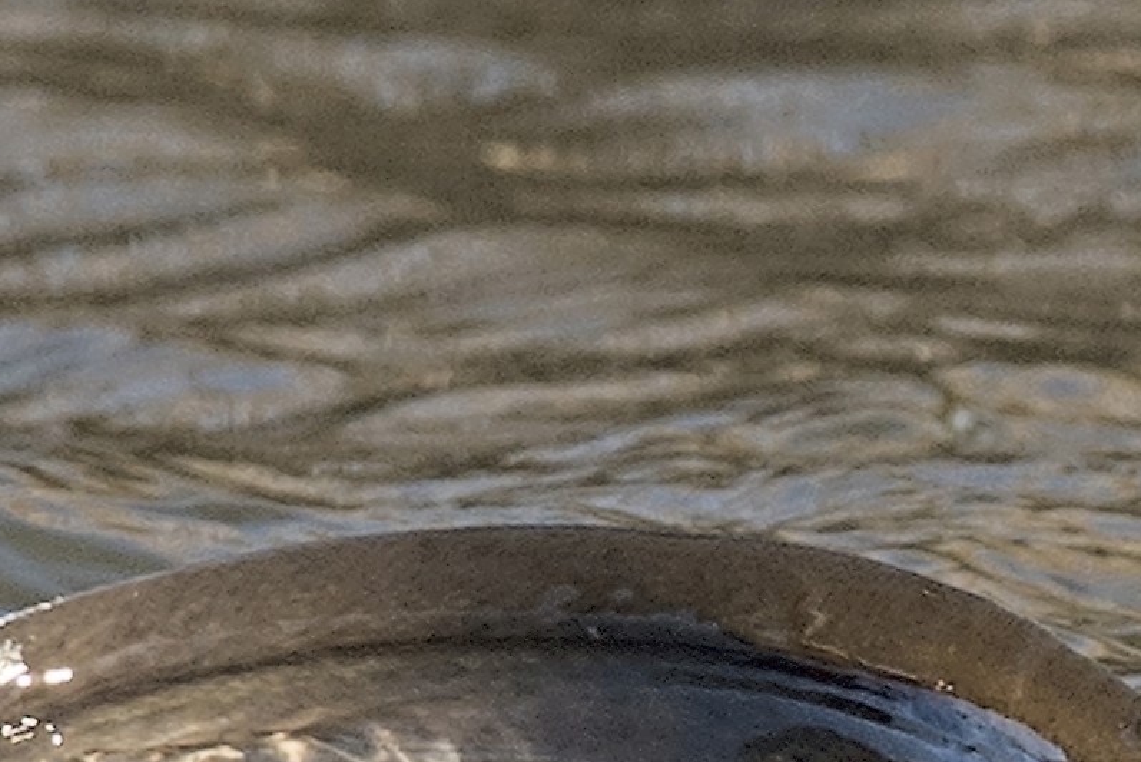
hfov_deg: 1.4
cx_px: 1466
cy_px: 441
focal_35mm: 1505
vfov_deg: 0.9
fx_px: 47715
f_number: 8
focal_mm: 500
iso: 400
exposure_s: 1/400
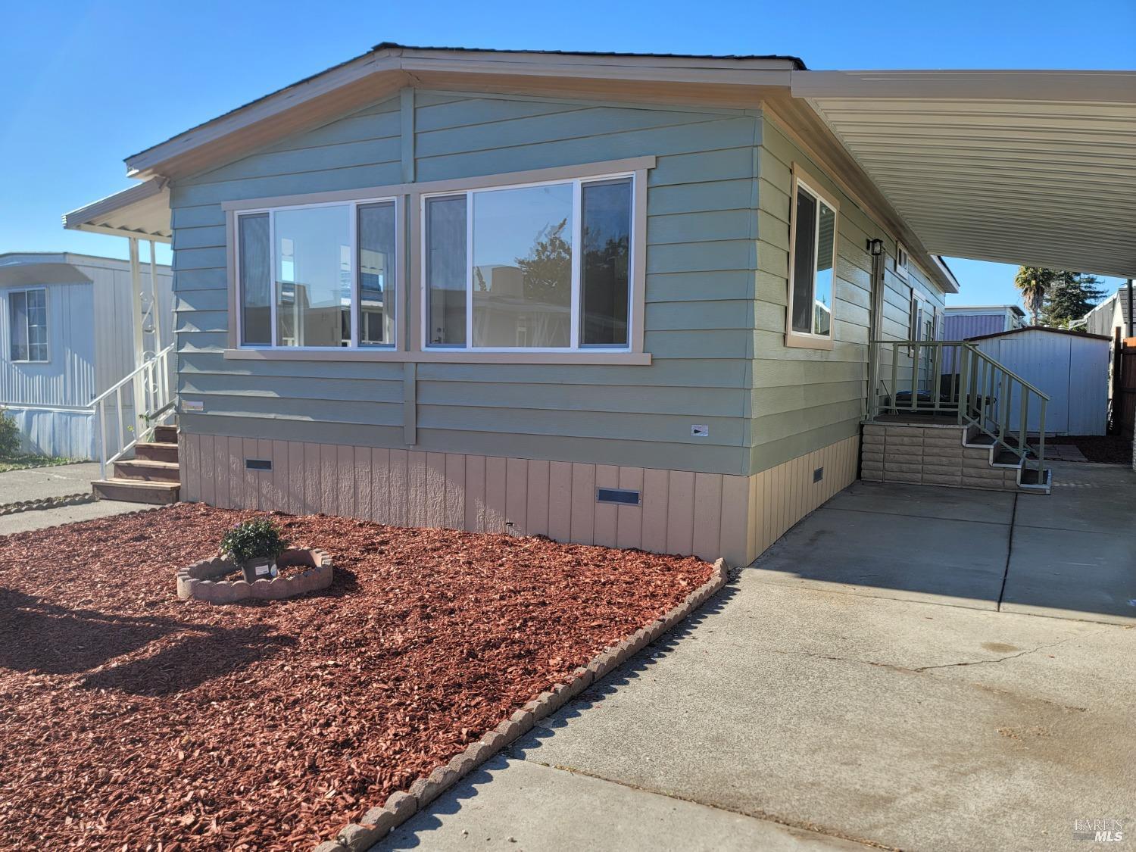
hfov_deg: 69.4
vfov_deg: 54.9
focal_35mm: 25
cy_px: 426
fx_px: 820
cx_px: 568
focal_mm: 7
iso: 20
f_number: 1.8
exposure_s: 1/617
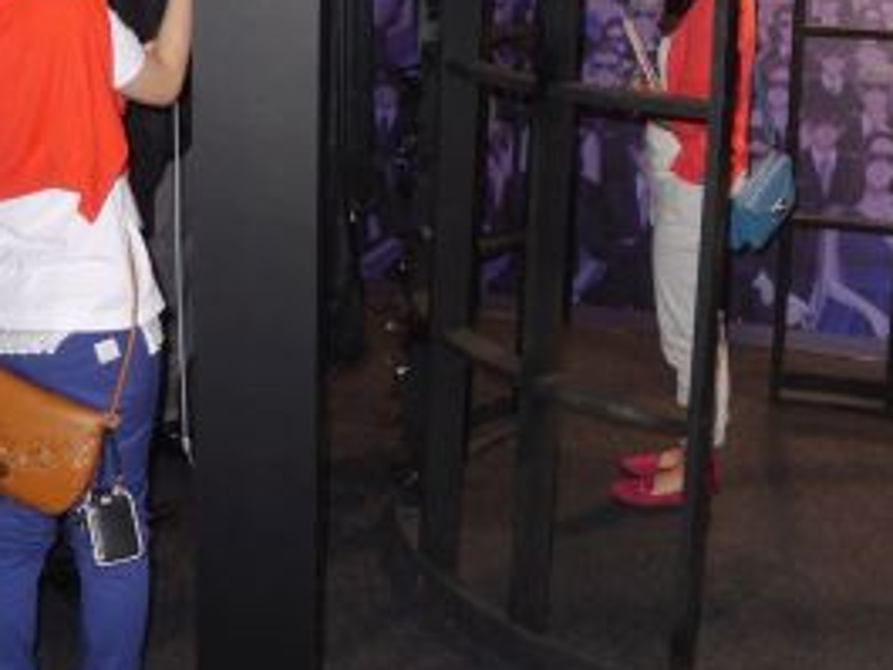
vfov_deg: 26.5
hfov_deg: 35.3
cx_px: 580
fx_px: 1394
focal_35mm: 54
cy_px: 118
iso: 800
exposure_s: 1/125
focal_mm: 14
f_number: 3.5
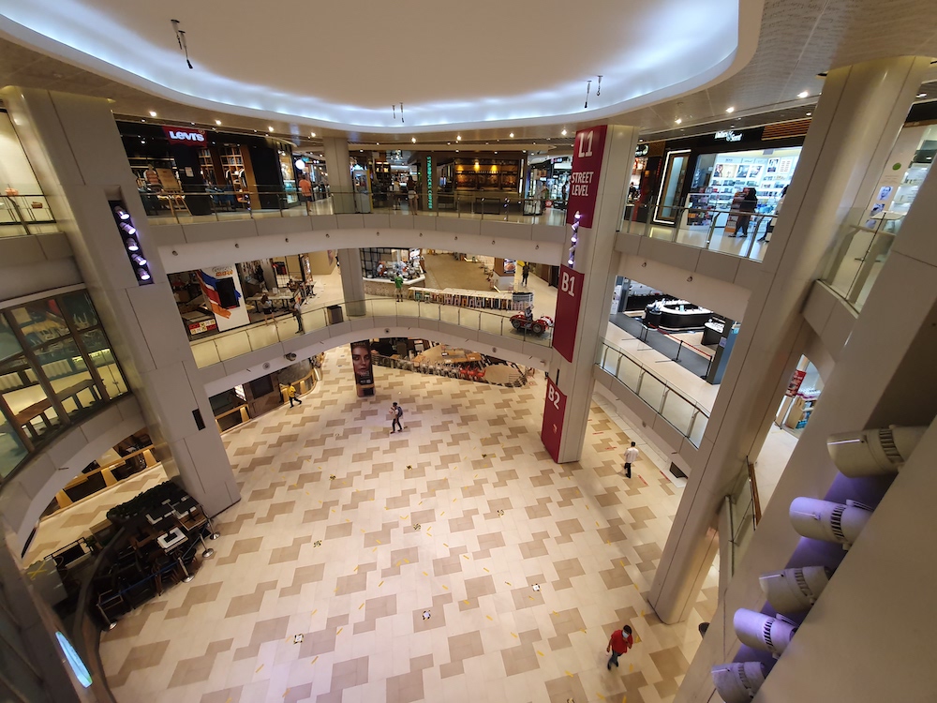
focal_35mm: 13
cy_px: 352
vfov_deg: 89.9
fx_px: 352
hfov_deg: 106.2
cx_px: 468
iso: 160
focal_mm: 1.8
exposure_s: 1/50
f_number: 2.2
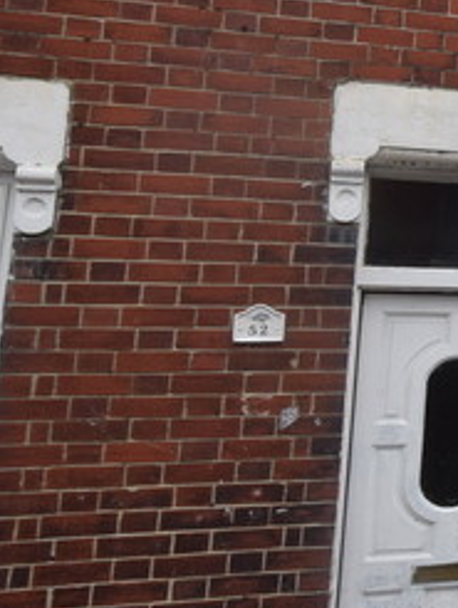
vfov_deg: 27.9
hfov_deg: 14.7
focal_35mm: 69
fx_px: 1215
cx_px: 1065
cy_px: 185
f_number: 8
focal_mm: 11.5
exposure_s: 1/250
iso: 360
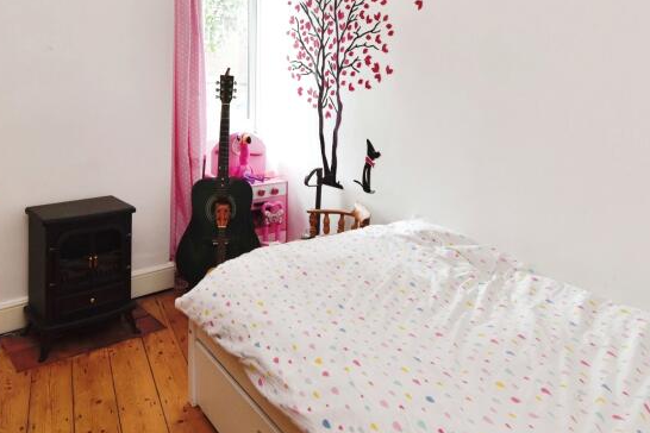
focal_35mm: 30
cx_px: 269
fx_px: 542
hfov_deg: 61.5
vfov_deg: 41.5
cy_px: 78
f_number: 7.1
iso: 500
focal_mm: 16
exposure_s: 1/13
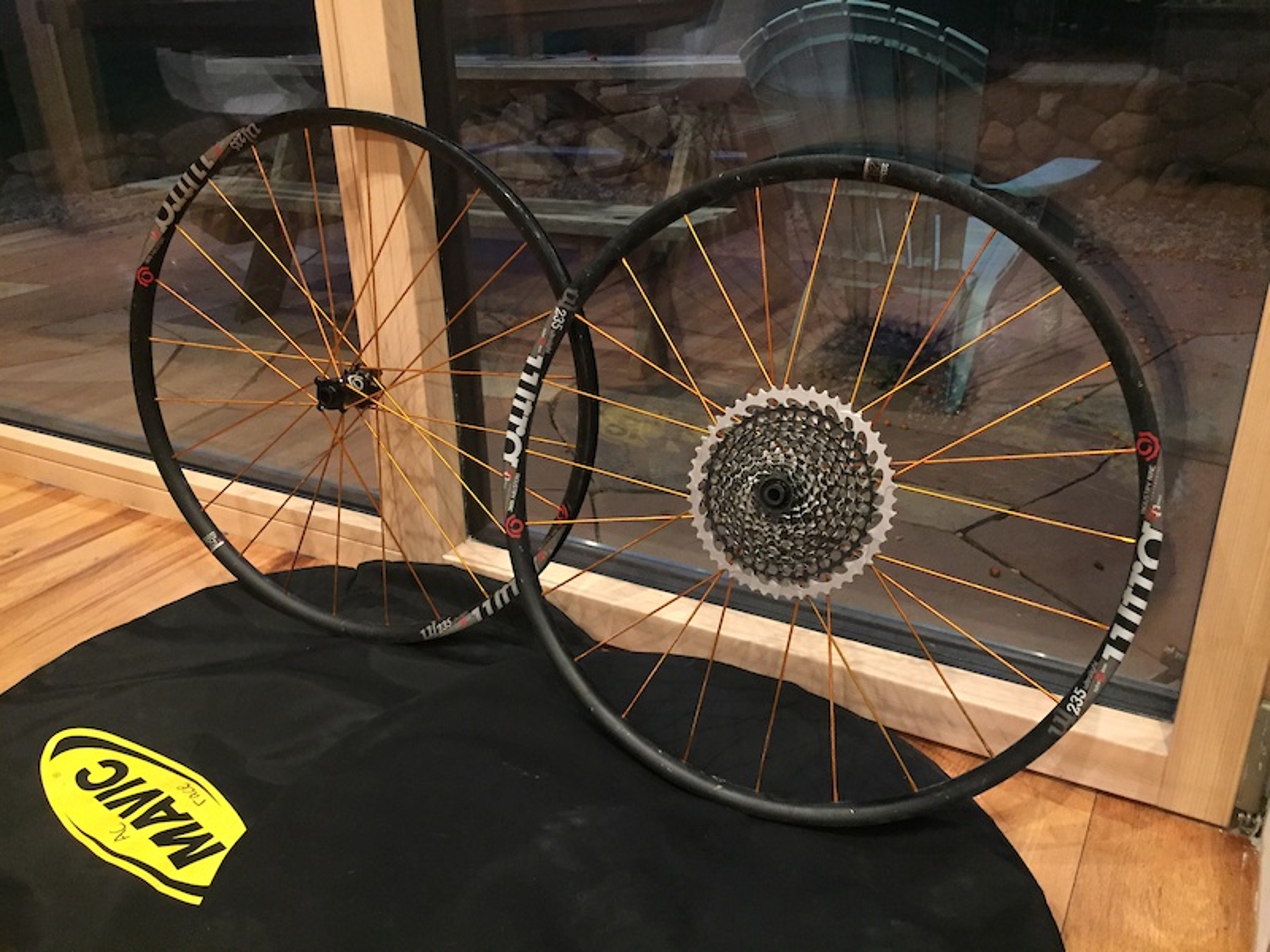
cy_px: 476
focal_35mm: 29
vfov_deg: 48.2
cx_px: 635
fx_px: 1064
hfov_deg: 61.7
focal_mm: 4.15
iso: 250
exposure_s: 1/15
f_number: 2.2
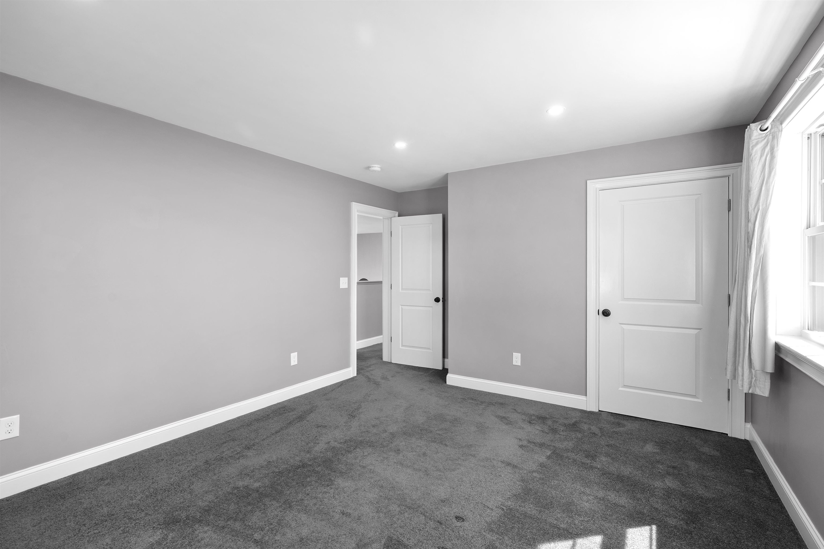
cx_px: 412
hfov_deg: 96.7
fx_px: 366
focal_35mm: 16
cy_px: 274
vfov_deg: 73.7
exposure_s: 1/3
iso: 320
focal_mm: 16
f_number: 8
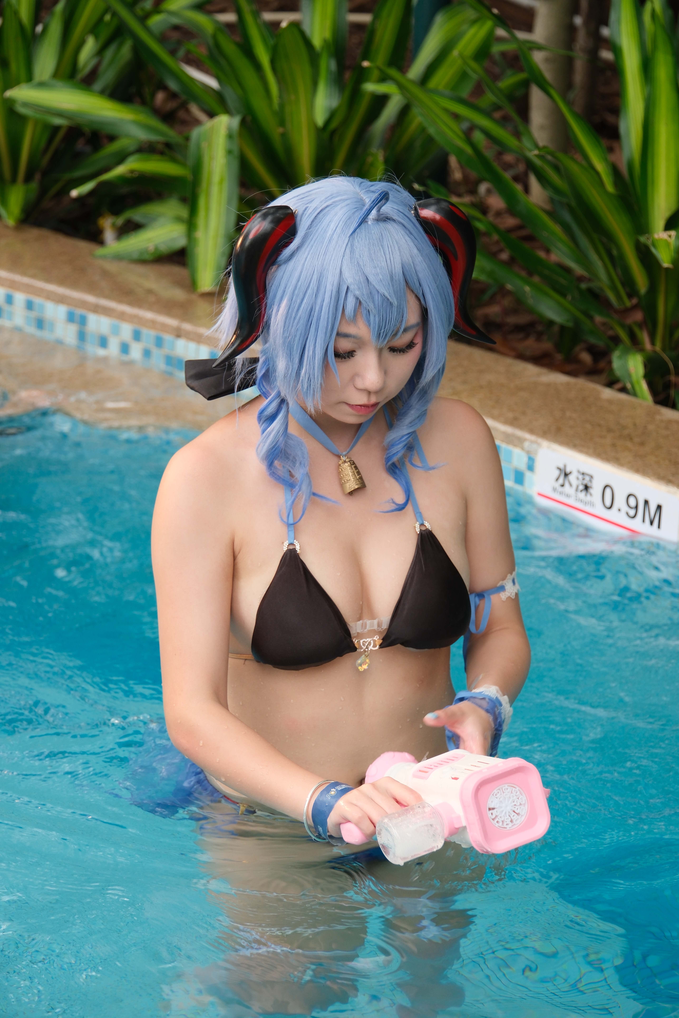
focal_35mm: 96
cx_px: 340
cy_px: 509
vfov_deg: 21.2
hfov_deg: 14.3
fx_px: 2716
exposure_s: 1/125
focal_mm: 63.8
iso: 500
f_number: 4
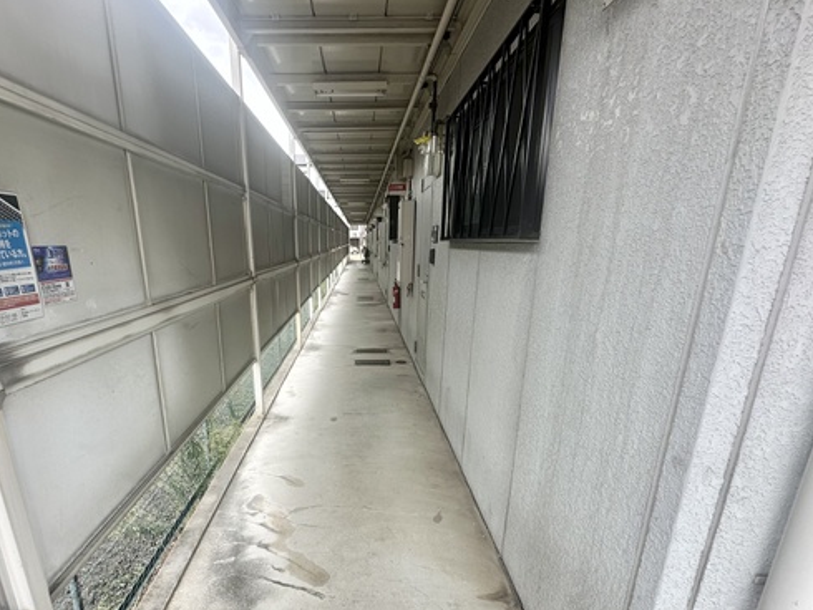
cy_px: 399
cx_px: 358
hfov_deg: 81.4
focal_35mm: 20
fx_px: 470
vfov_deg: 64.6
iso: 40
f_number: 2.2
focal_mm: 2.22
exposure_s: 1/230
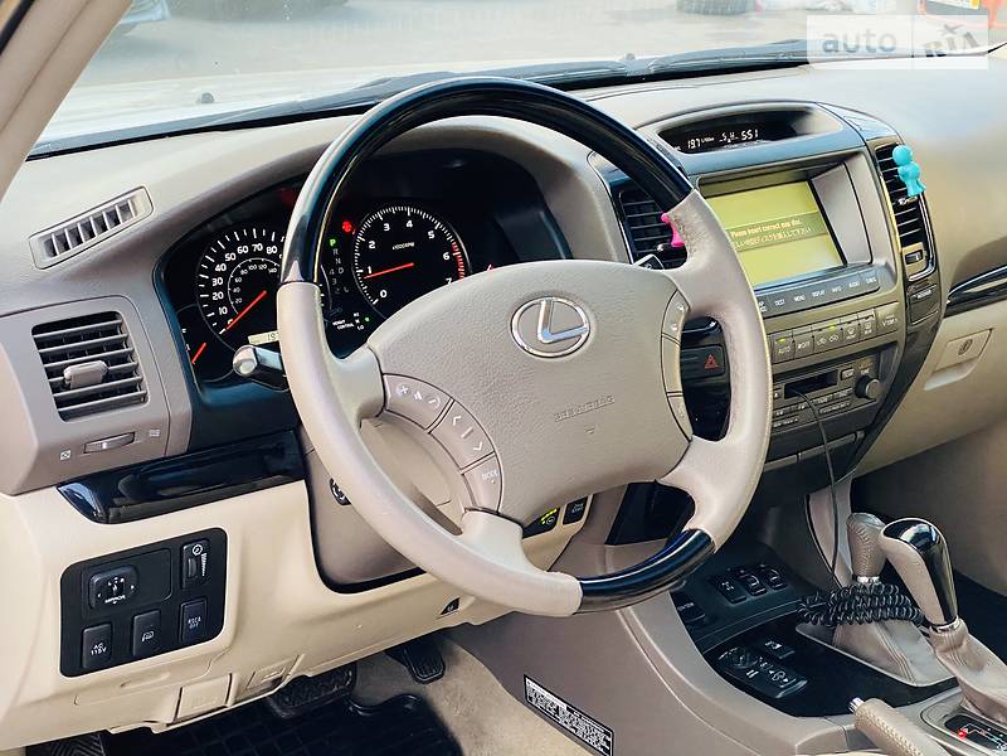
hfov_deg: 36.8
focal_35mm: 52
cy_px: 378
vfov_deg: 28.0
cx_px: 504
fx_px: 1513
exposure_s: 1/60
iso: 250
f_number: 2
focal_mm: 6
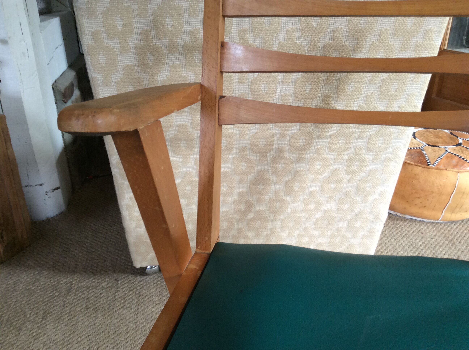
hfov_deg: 56.9
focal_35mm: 32
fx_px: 433
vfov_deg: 44.1
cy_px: 175
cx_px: 234
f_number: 2.4
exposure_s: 1/25
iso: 64
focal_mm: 3.3
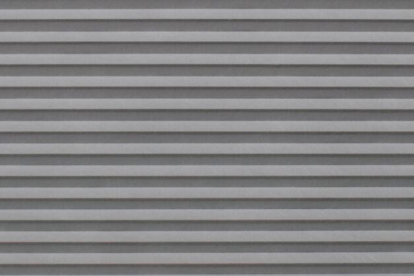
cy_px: 152
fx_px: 1414
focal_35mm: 123
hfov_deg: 16.6
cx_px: 243
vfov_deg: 11.1
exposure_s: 1/160
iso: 200
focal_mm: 20
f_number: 5.6
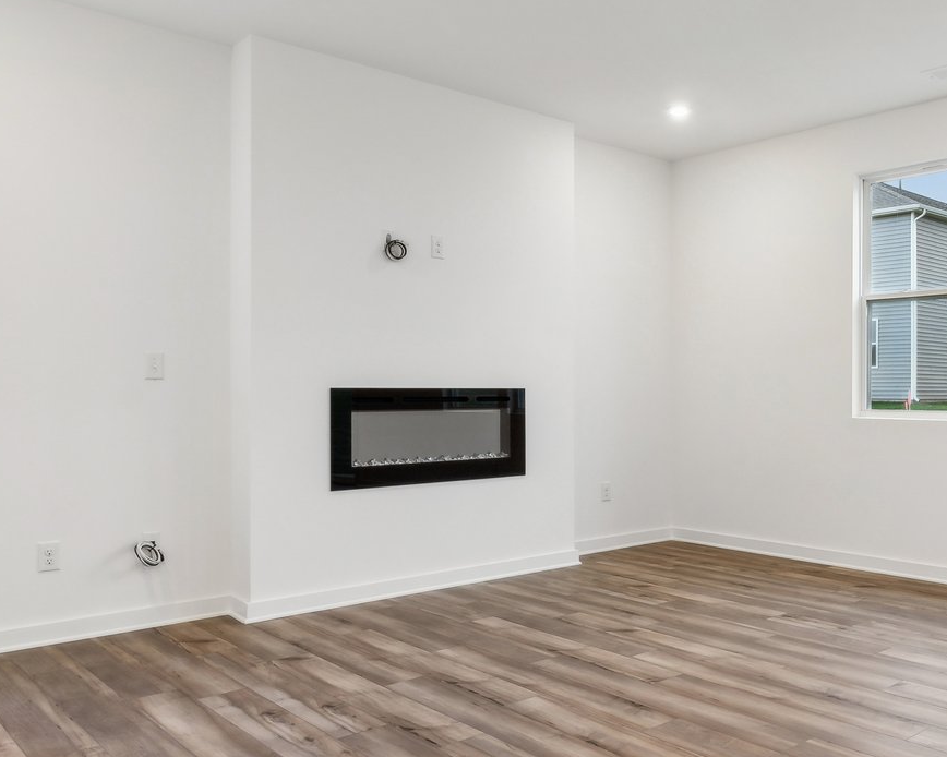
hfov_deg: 56.2
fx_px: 869
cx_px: 614
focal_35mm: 31
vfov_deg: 47.1
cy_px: 386
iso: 160
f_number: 7.1
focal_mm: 14
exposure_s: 1/15
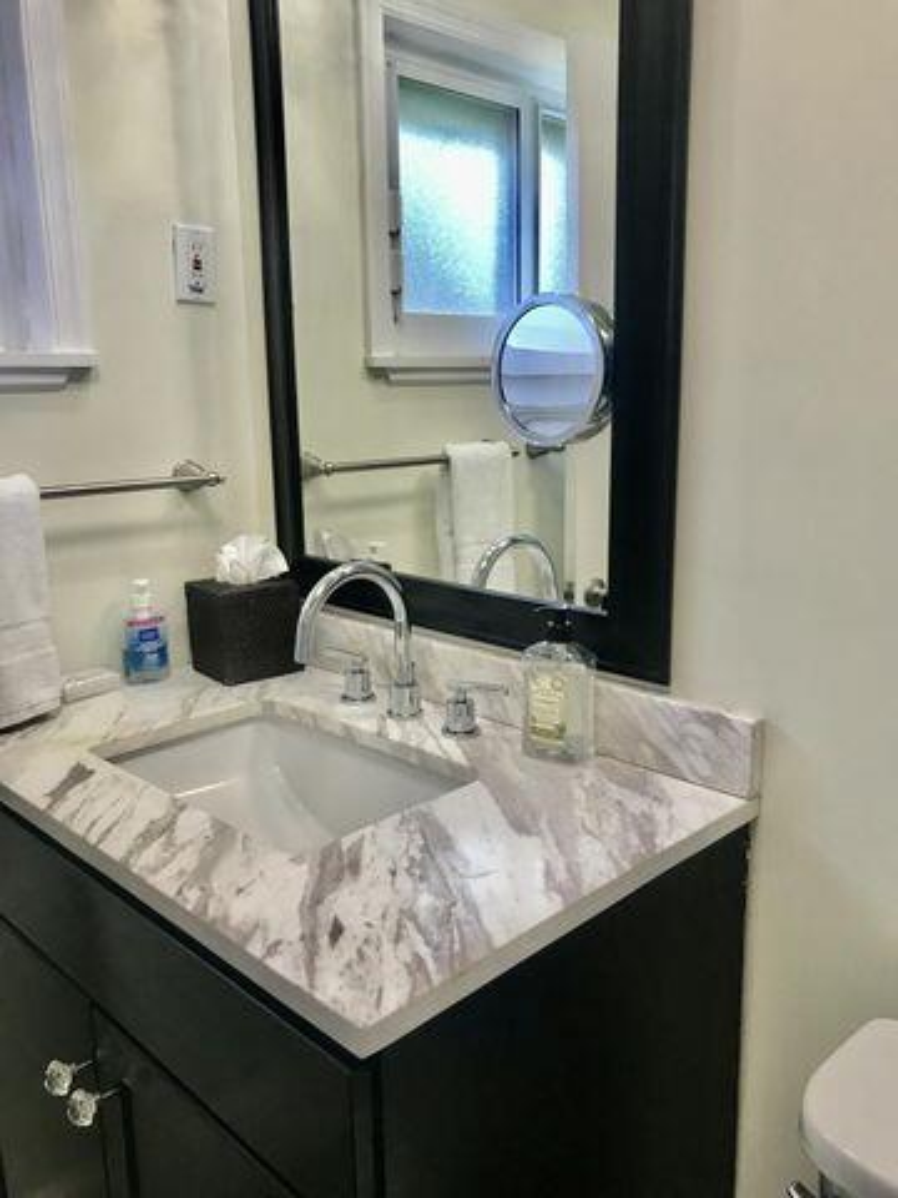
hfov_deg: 49.7
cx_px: 449
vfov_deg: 63.4
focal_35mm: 28
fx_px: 968
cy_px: 599
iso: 25
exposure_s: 1/40
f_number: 1.8
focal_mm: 3.99
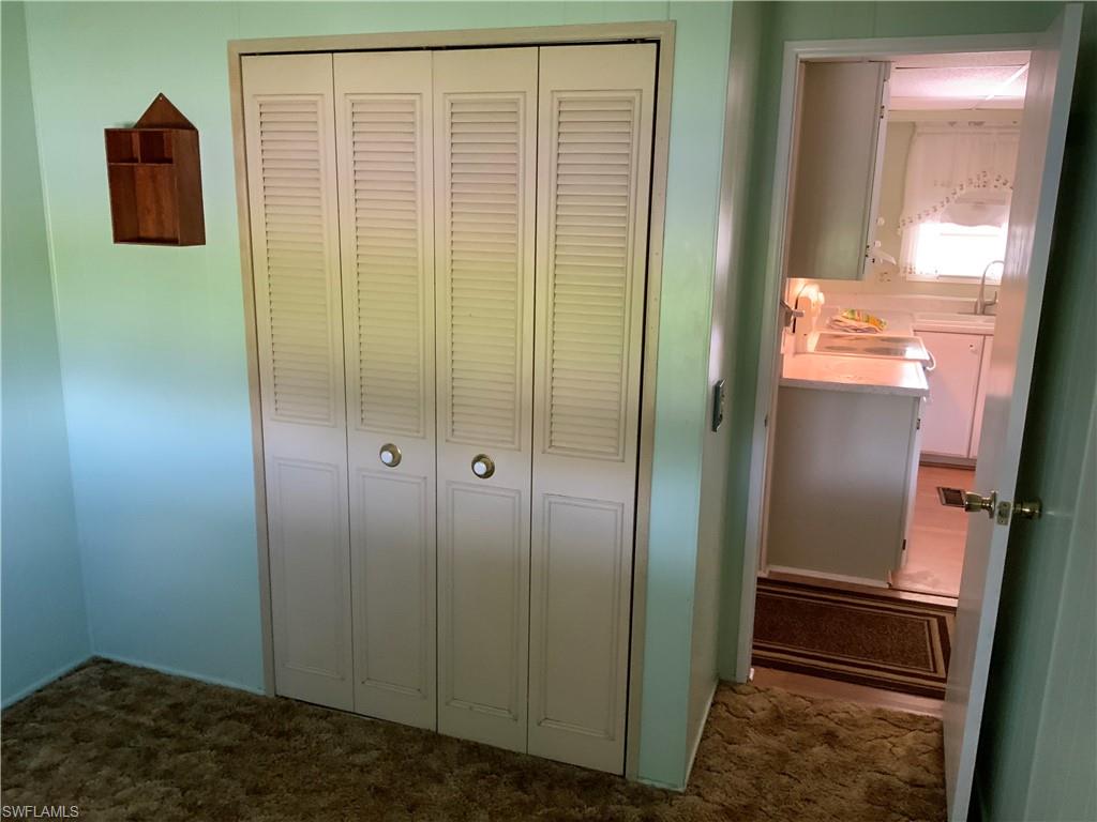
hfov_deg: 61.7
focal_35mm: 29
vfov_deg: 48.2
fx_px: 919
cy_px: 411
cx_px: 548
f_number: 1.8
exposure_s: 1/40
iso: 200
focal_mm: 3
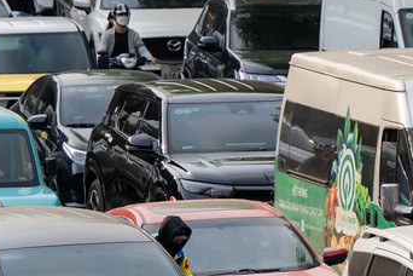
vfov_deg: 2.0
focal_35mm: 672
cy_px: -41
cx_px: 559
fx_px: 7709
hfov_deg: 3.1
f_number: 3.2
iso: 125
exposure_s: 1/800
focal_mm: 115
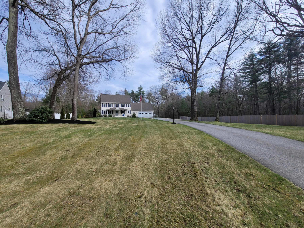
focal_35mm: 13
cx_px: 152
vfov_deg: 89.9
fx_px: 114
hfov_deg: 106.2
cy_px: 114
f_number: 2.2
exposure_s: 1/1250
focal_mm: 2.2
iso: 64
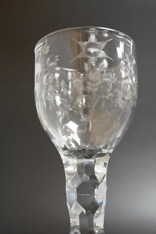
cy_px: 117
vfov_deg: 43.6
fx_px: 292
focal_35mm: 45
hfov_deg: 29.9
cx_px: 78
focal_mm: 30
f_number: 9
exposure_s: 1/100
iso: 2500
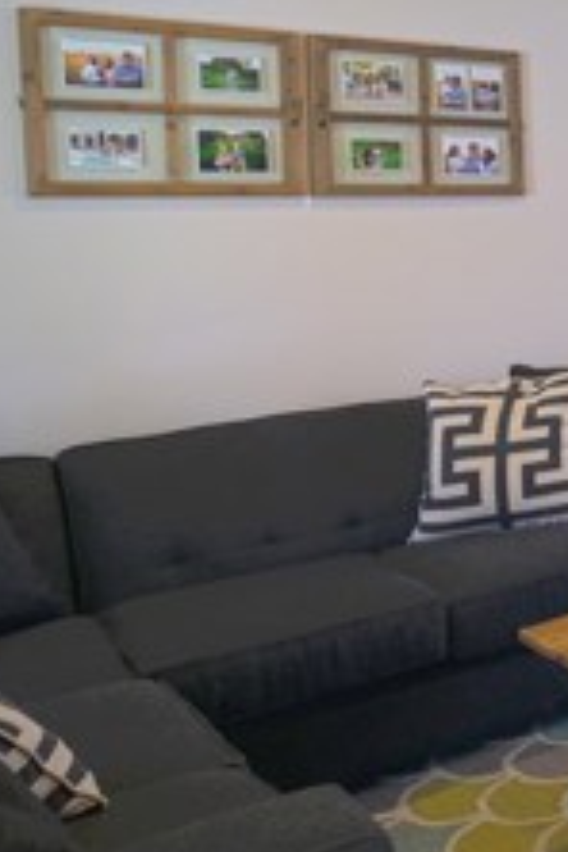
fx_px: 994
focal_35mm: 42
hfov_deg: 20.8
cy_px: 395
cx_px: 1044
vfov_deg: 46.4
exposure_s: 1/60
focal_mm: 7
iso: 500
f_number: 2.8
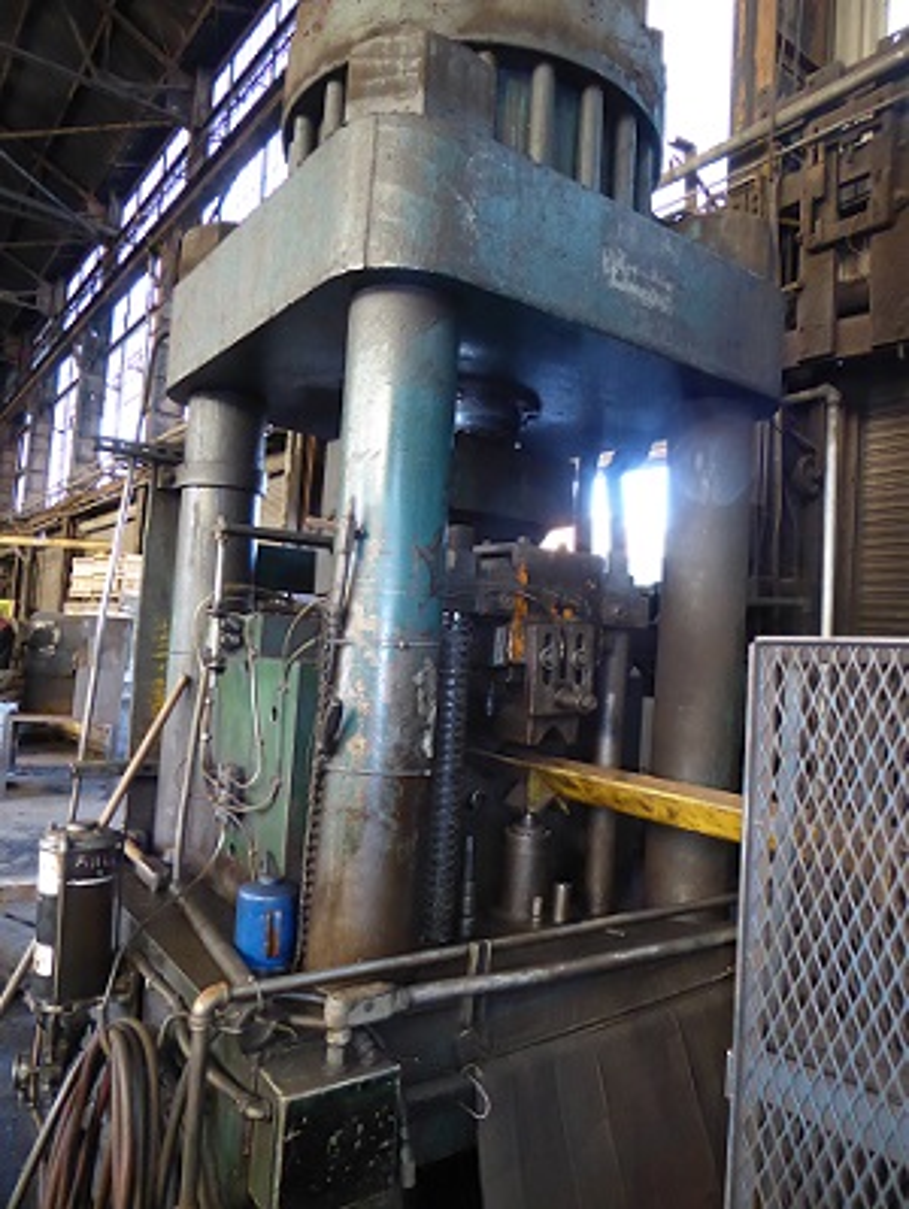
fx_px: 839
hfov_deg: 56.9
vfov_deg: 71.5
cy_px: 604
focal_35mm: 24
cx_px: 454
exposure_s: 1/60
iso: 800
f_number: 3.3
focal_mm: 4.3
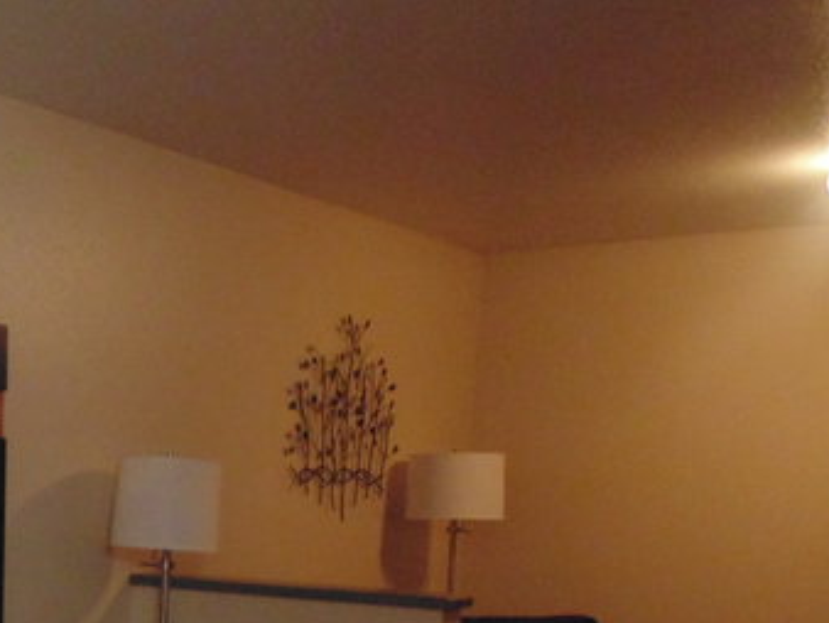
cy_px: 733
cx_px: 5
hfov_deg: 33.7
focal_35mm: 52
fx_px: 1246
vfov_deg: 25.4
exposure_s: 1/8
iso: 400
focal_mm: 4
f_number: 3.1
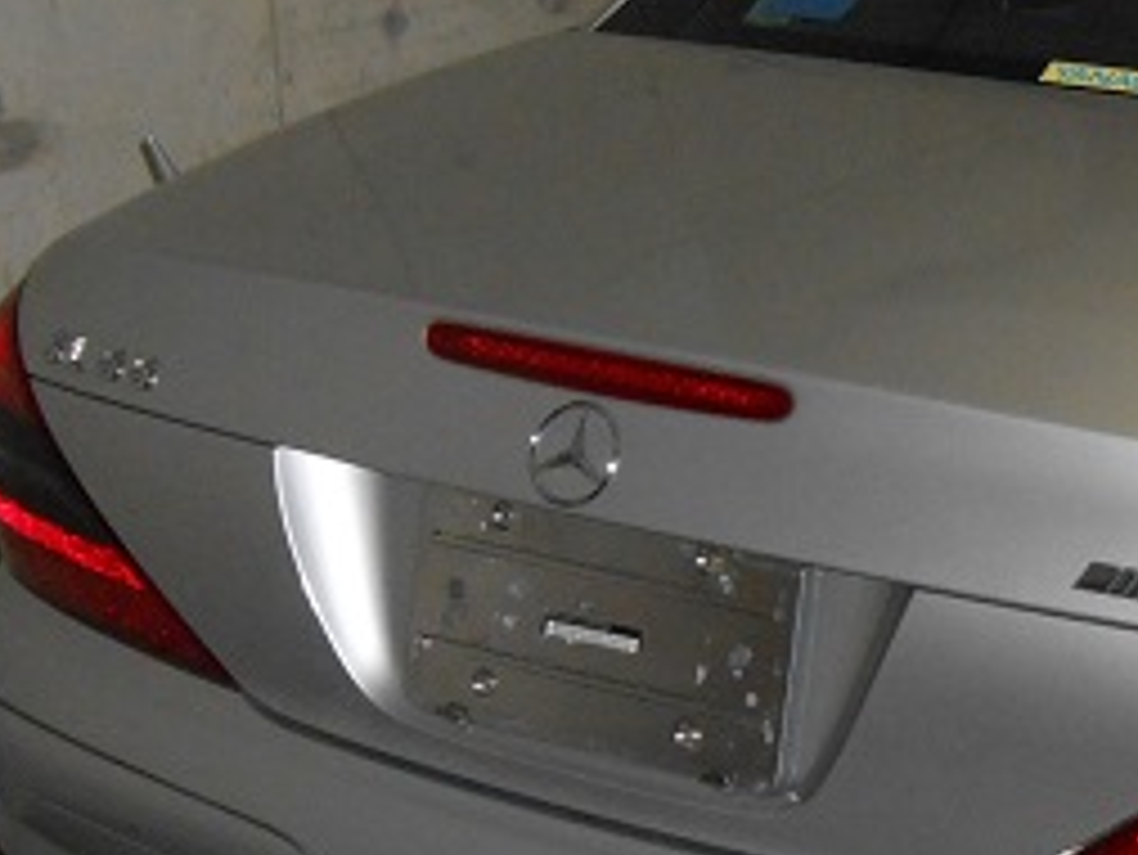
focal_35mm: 90
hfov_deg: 20.8
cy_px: 576
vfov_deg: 16.4
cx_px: 1214
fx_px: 2960
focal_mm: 6.8
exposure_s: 1/30
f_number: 4.2
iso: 400
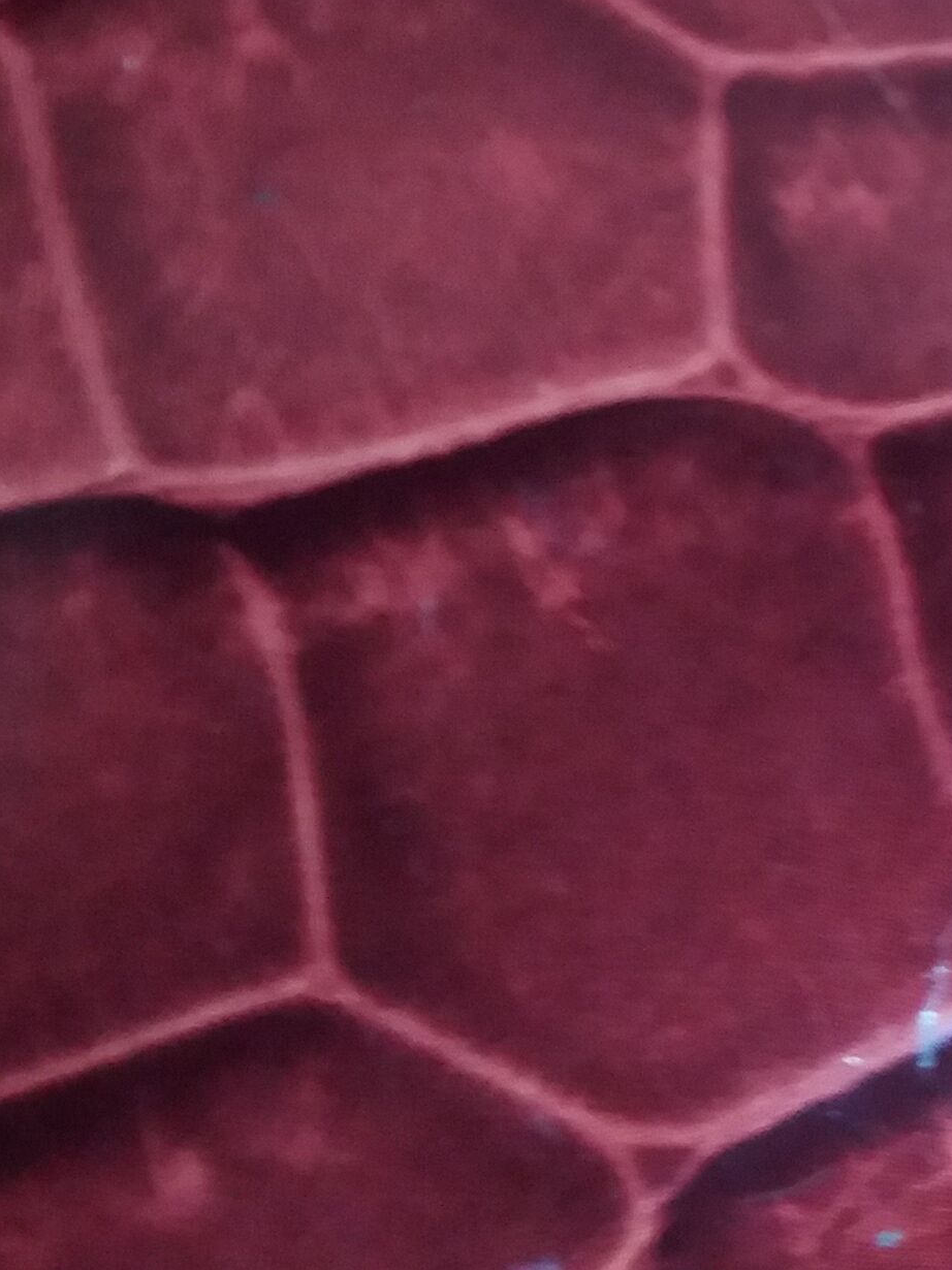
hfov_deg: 14.3
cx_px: 1581
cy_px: -406
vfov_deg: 19.2
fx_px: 3448
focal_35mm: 94
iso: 160
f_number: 1.9
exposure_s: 1/17
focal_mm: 3.7
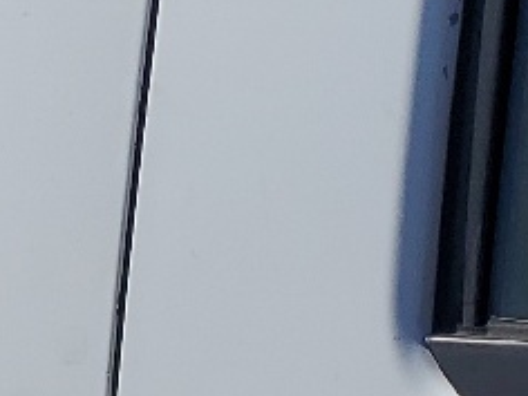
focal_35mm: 176
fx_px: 2685
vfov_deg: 8.1
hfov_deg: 10.4
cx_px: -503
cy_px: 718
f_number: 1.5
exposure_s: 1/10000
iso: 50
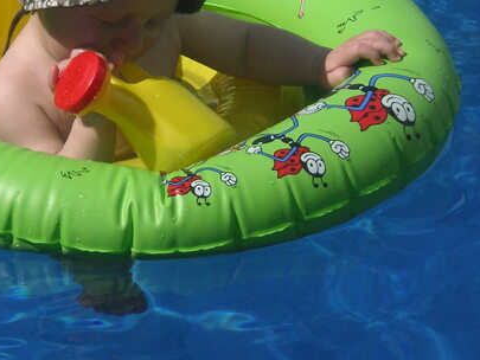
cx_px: 103
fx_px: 2053
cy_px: 52
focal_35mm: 148
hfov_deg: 13.3
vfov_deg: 10.0
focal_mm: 12.4
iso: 50
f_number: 11
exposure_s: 1/180
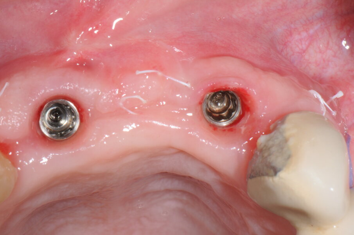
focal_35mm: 158
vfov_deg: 8.7
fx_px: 1547
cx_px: 177
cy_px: 118
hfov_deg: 13.1
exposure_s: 1/125
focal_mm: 105
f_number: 51
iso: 200
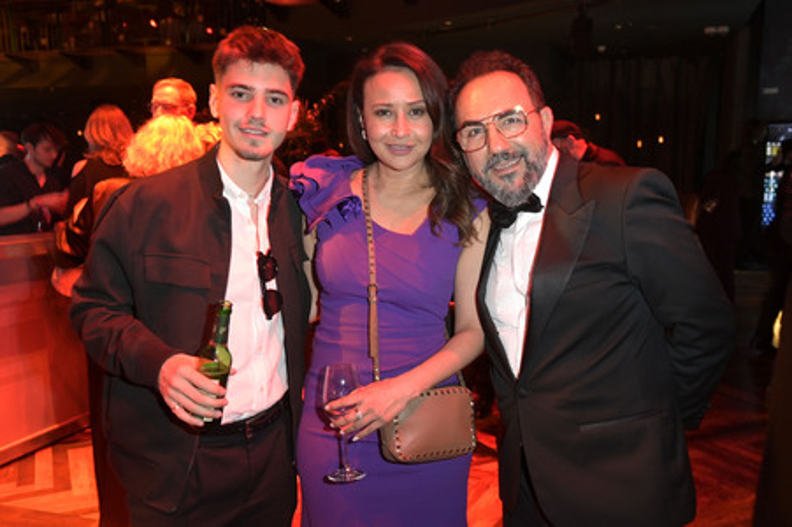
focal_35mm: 32
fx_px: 703
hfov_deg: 58.8
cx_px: 396
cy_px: 264
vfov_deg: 41.1
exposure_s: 1/20
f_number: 5.6
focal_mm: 32
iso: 2500
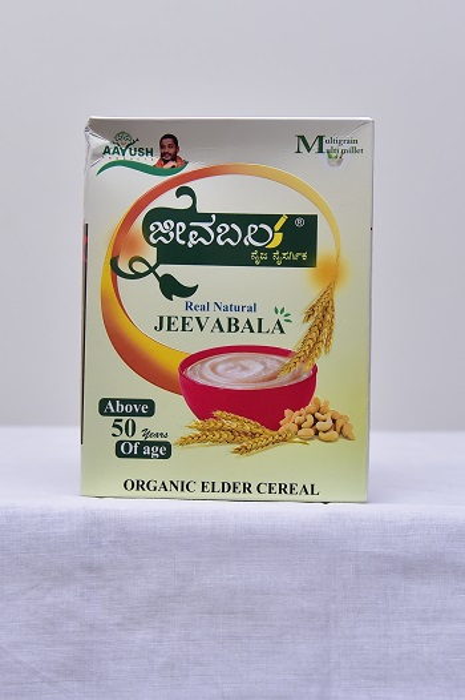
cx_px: 232
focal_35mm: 44
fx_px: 854
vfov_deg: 44.5
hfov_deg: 30.5
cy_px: 350
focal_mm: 44
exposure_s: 1/160
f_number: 4
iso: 1250
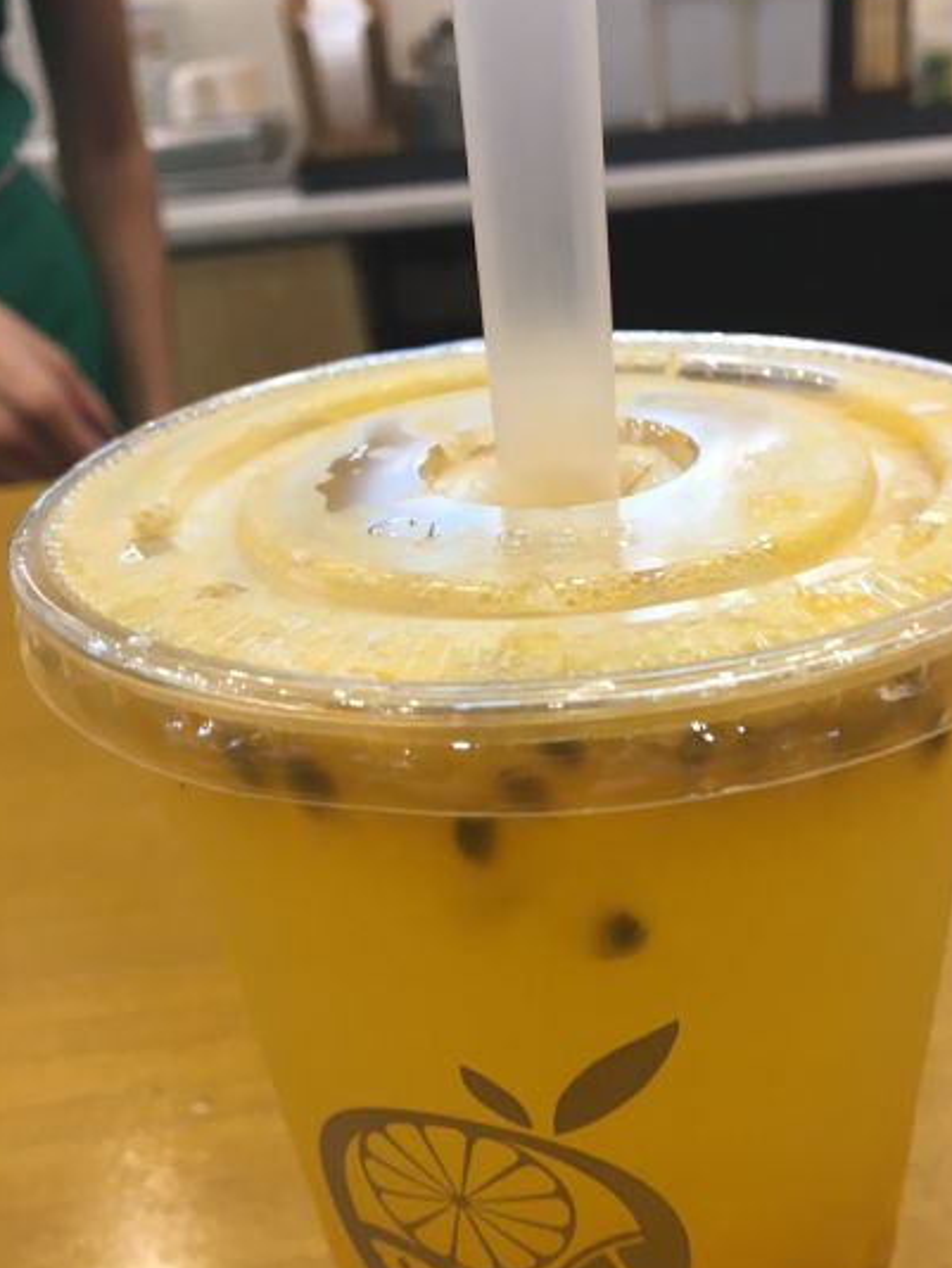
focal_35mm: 38
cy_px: 760
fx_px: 1392
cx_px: 611
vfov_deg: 48.7
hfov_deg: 37.5
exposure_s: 1/33
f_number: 2.2
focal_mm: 4.15
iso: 64
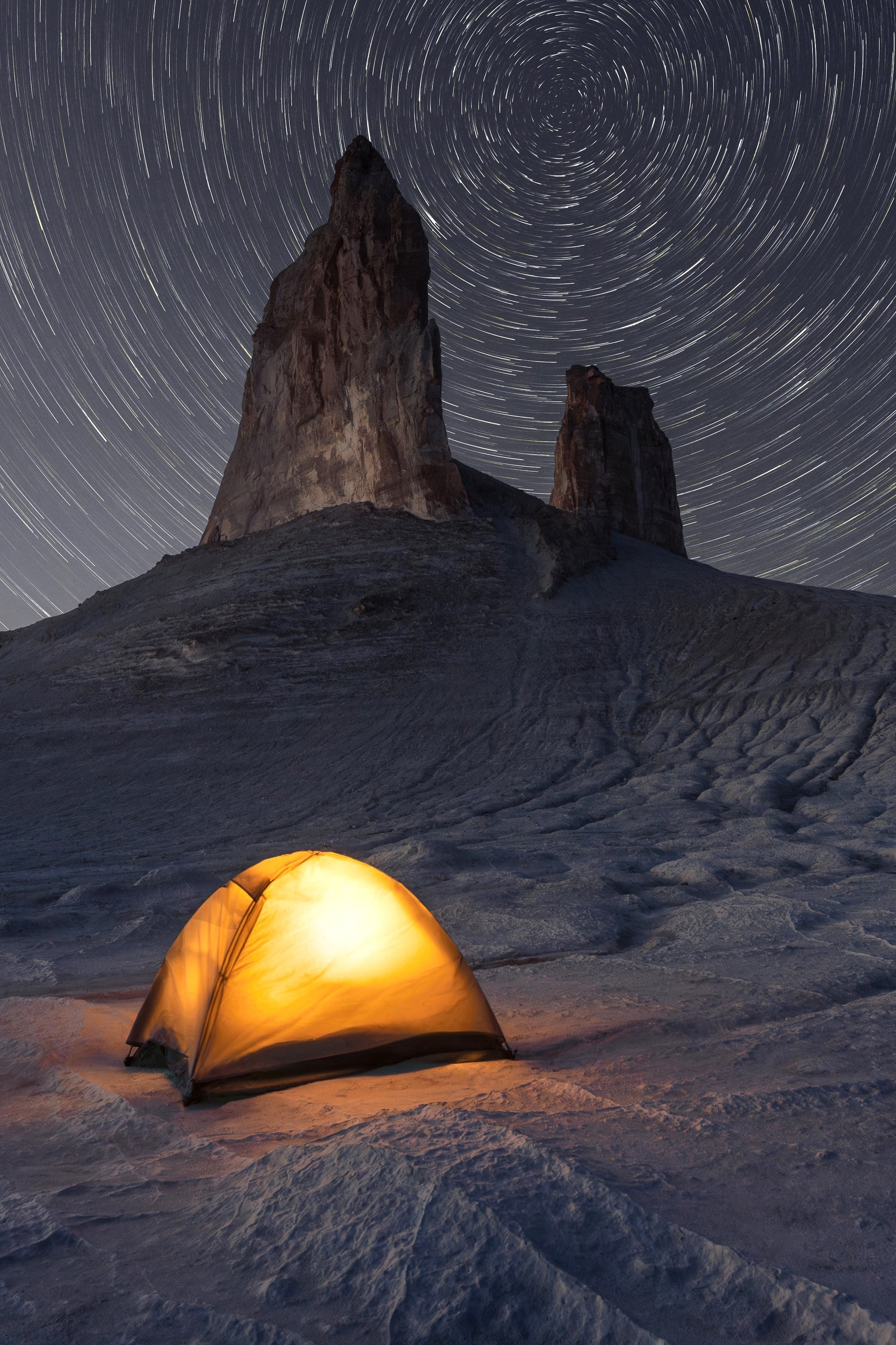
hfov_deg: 49.5
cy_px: 517
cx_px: 404
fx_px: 971
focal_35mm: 26
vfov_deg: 68.5
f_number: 11
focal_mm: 20
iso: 800
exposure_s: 3.2
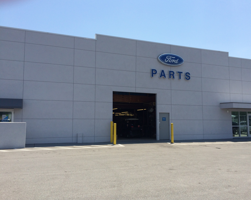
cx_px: 137
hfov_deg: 57.1
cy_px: 99
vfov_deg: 47.1
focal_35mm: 31
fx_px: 230
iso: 32
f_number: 2.2
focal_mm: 4.15
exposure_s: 1/2283
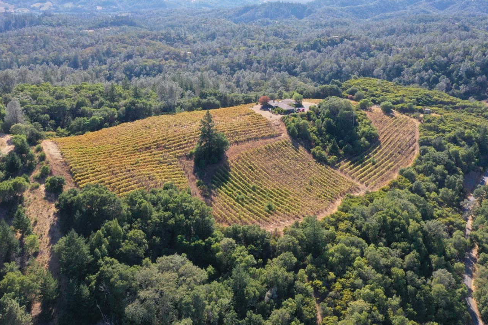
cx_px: 259
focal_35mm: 33
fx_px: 447
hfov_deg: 57.2
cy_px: 143
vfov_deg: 39.9
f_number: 5.6
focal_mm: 10.26
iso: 100
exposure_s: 1/240
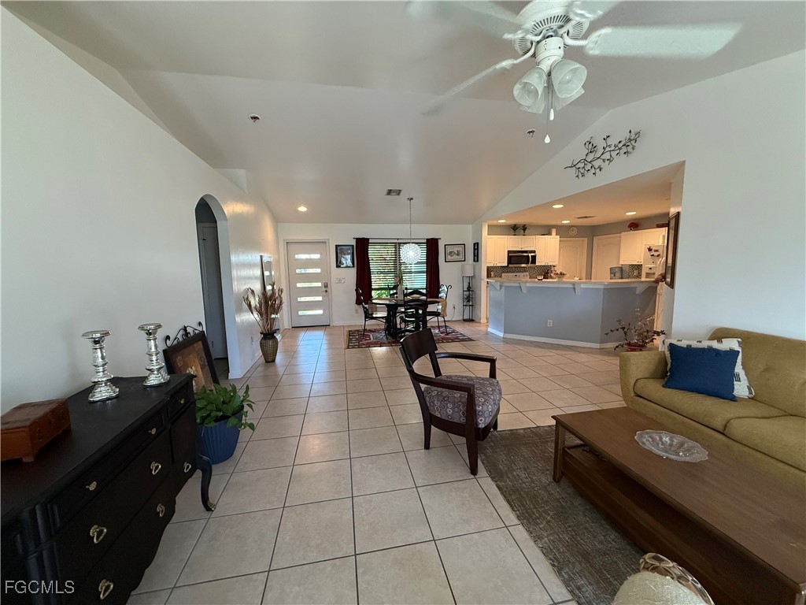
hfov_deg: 102.1
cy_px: 302
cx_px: 403
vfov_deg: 85.7
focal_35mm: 14
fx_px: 326
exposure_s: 1/120
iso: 400
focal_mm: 2.22
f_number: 2.2
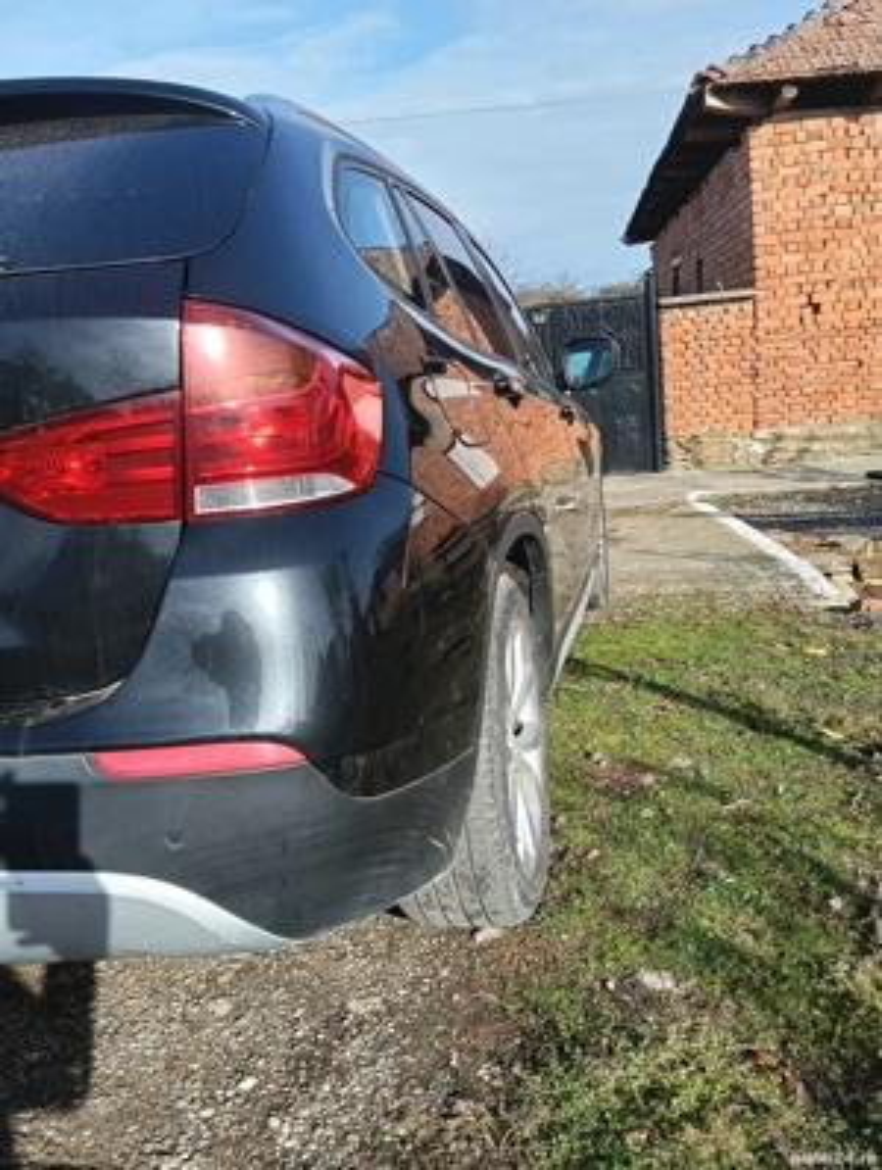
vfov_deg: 65.2
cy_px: 585
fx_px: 914
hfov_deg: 51.5
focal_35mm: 27
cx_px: 441
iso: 50
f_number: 1.8
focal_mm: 3.98
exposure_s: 1/429
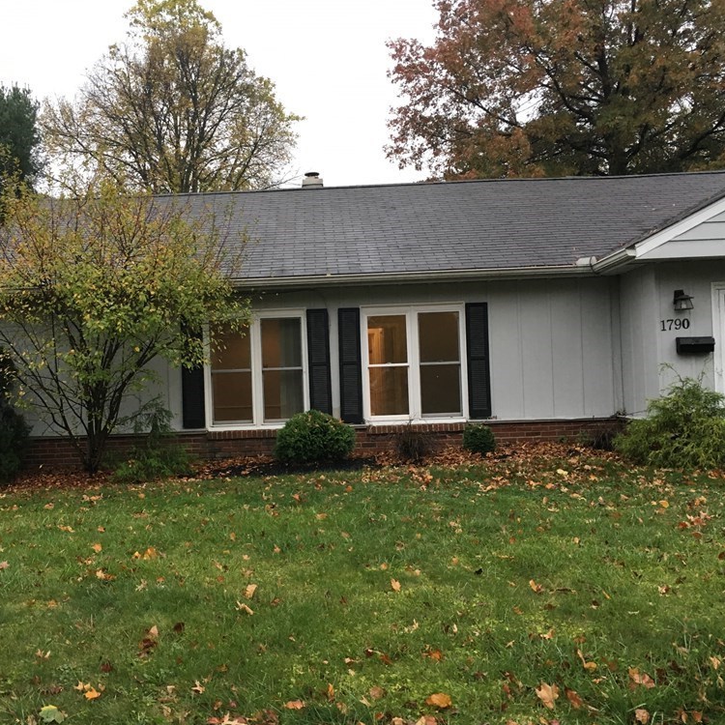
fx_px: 829
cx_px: 293
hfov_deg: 47.0
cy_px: 370
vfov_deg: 47.2
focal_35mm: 35
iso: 40
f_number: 2.2
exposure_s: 1/30
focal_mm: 4.15
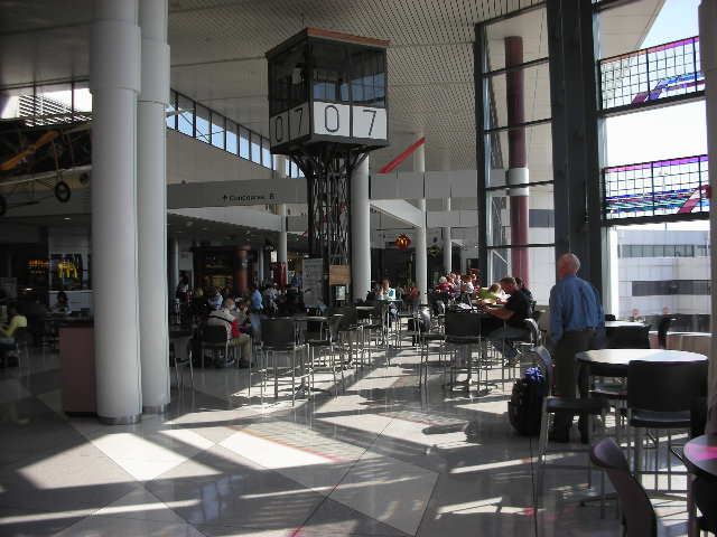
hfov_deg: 52.6
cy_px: 268
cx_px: 358
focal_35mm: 35
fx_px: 725
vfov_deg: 40.7
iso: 50
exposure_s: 1/157
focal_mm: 5.8
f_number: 3
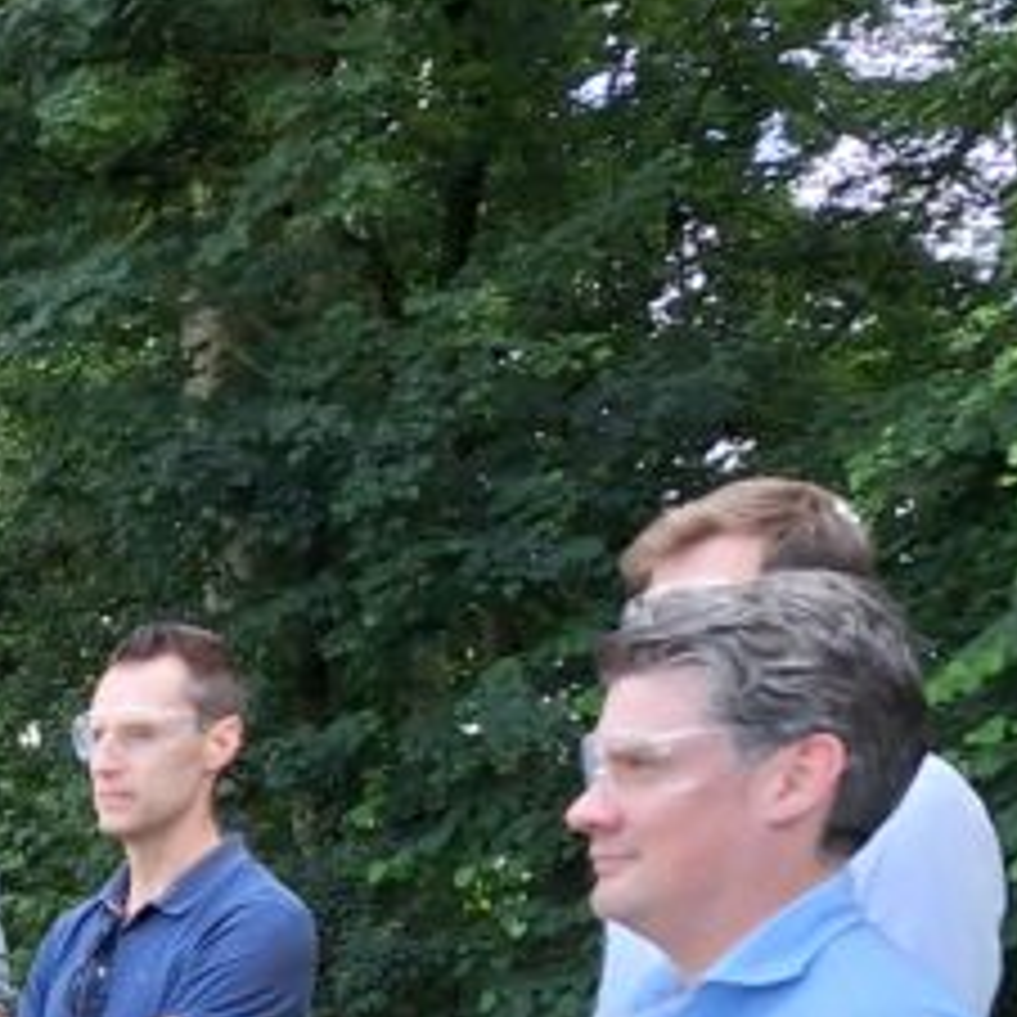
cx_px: -806
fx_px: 3058
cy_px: 1566
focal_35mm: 92
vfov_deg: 16.9
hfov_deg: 16.0
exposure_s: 1/361
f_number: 1.8
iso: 40
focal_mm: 5.54
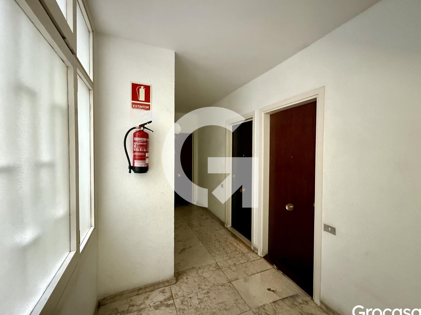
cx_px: 210
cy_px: 157
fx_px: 182
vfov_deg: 81.7
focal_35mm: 15
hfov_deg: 98.2
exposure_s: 1/33
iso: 1000
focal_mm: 2.22
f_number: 2.2
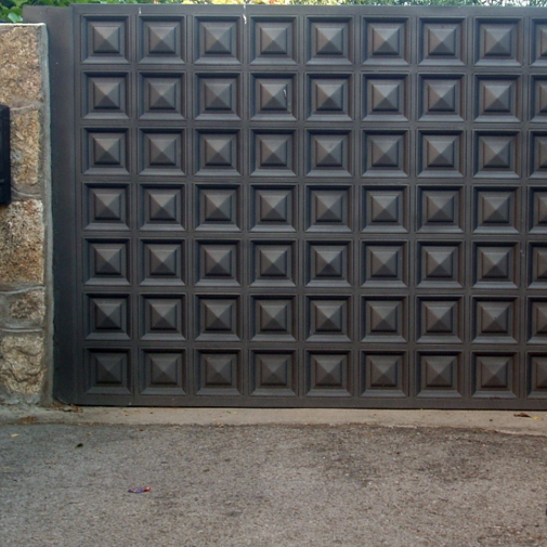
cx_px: 405
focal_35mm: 85
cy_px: 210
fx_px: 1520
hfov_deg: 20.3
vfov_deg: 20.4
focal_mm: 9
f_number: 3.4
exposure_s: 1/81.3
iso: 64
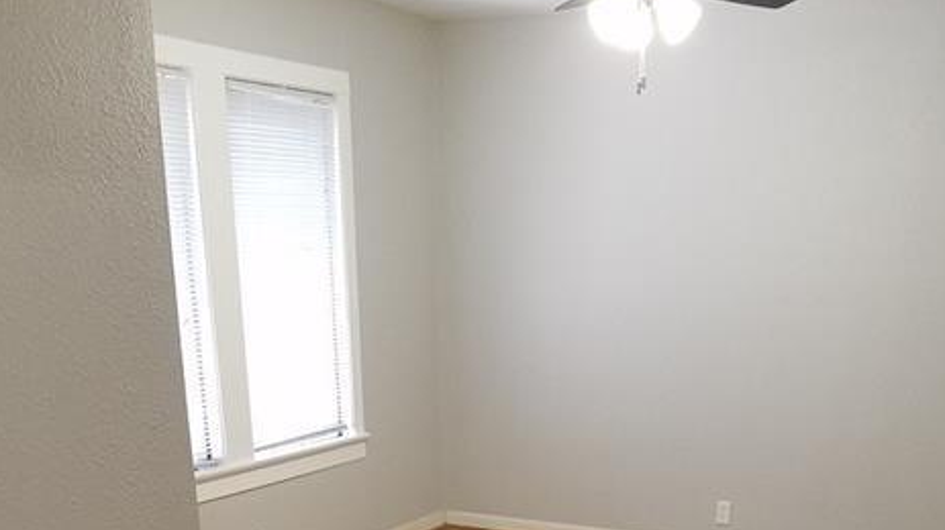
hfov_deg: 43.6
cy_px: 732
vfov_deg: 22.2
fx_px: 1177
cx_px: 545
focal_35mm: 47
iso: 160
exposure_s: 1/30
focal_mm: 4.2
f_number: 1.7
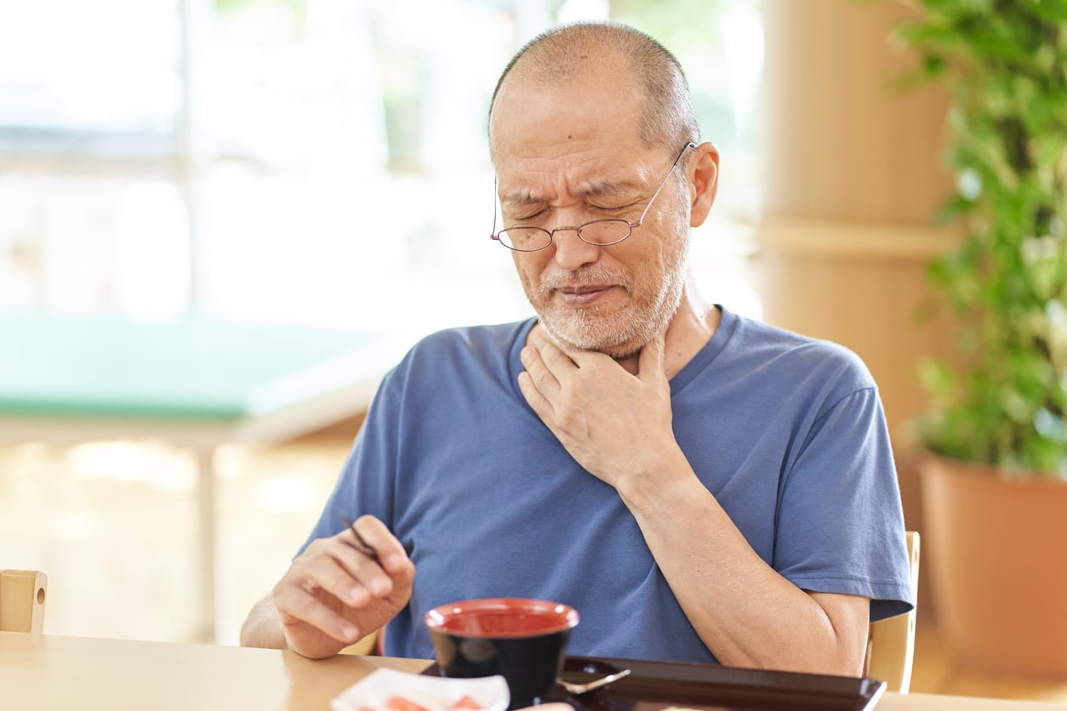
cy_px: 356
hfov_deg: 23.9
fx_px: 2519
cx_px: 534
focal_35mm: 85
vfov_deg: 16.1
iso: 200
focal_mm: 85
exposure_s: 1/100
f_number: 2
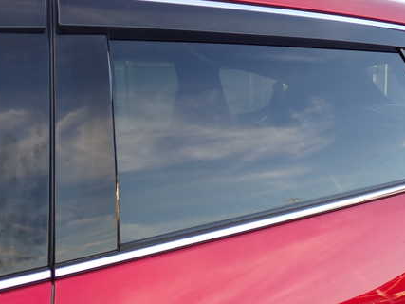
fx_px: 526
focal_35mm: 45
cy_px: 145
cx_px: 270
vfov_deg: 32.2
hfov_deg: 41.5
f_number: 2.4
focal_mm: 5.79
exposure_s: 1/125
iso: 100
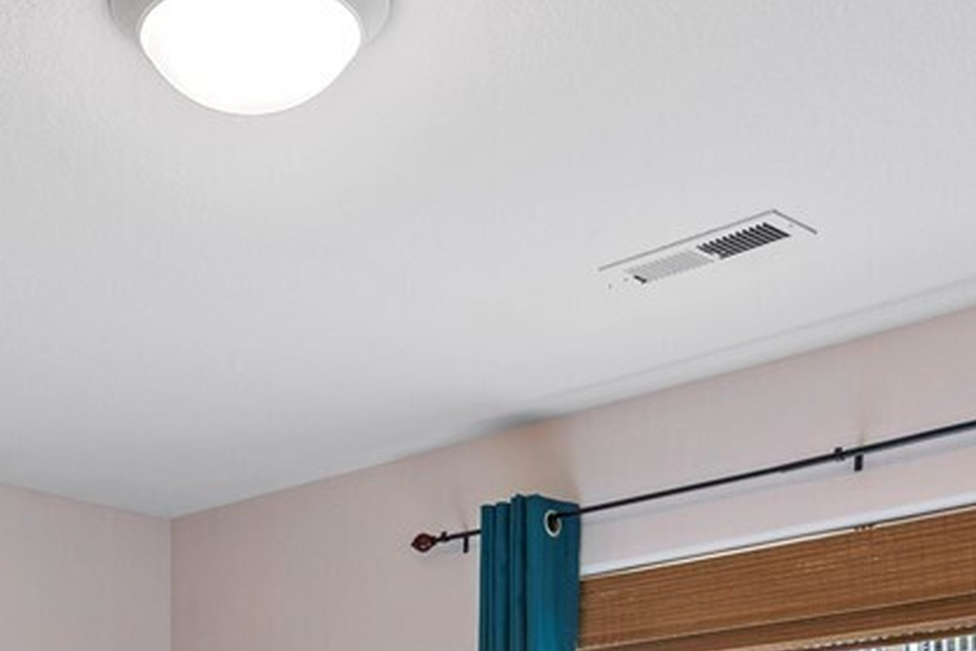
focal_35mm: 65
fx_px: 1762
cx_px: 282
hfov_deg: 30.6
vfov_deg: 18.2
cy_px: 1022
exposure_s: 1/2
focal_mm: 16
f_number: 10
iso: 200
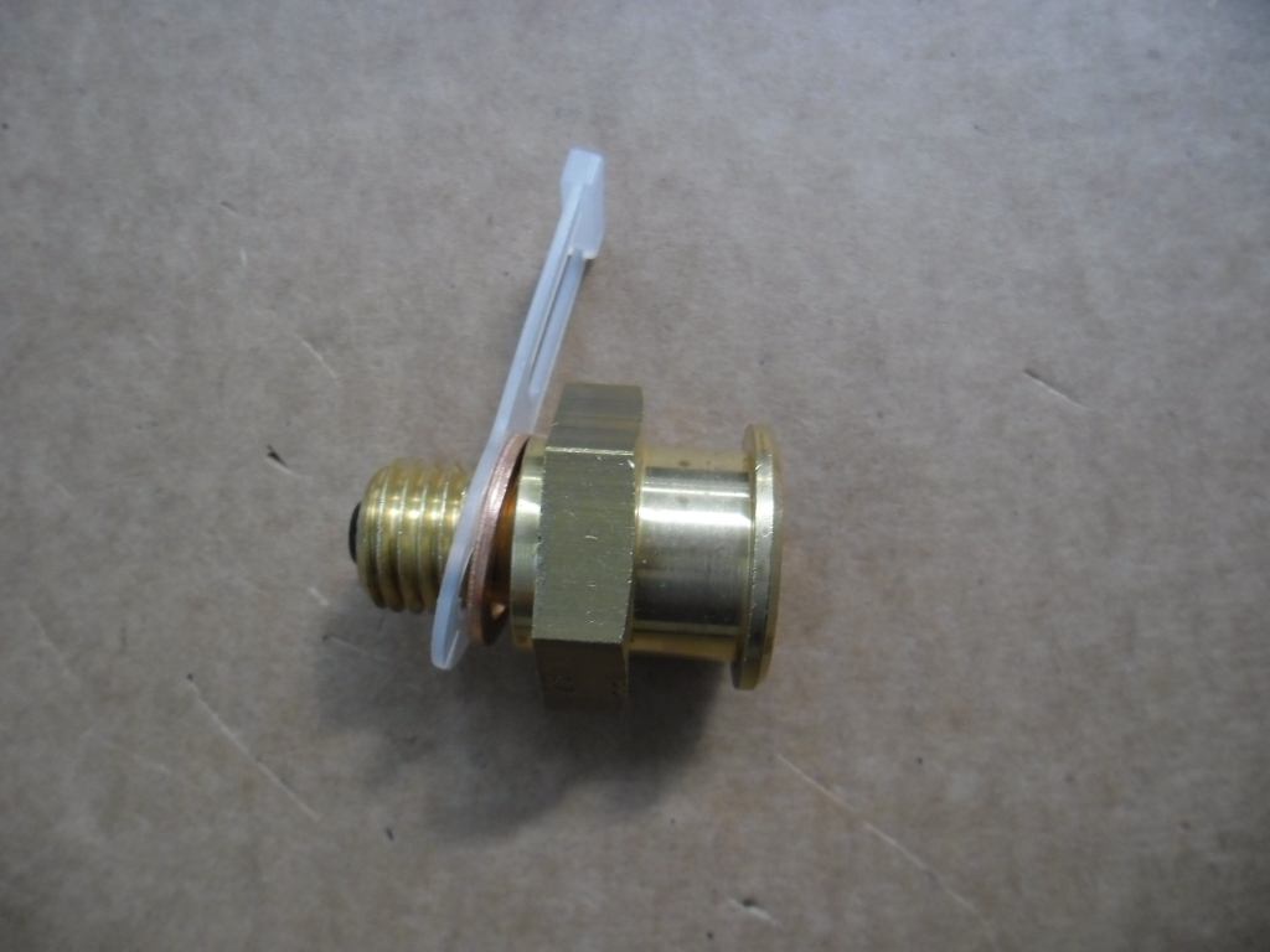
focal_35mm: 27
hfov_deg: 65.3
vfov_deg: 51.4
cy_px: 476
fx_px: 991
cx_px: 635
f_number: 3.5
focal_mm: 4.9
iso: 100
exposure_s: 1/38
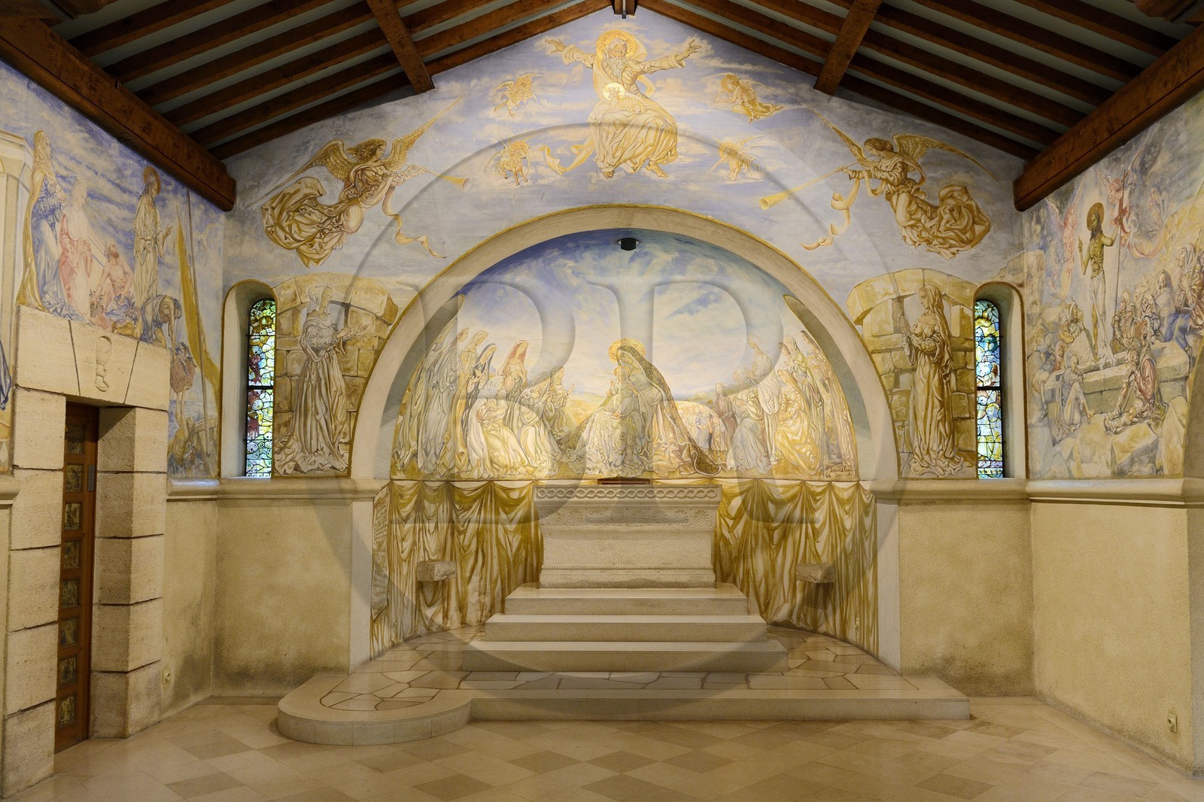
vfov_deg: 53.1
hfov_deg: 73.8
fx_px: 802
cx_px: 602
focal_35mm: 24
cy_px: 401
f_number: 5.6
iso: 800
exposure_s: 1/40
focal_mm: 24
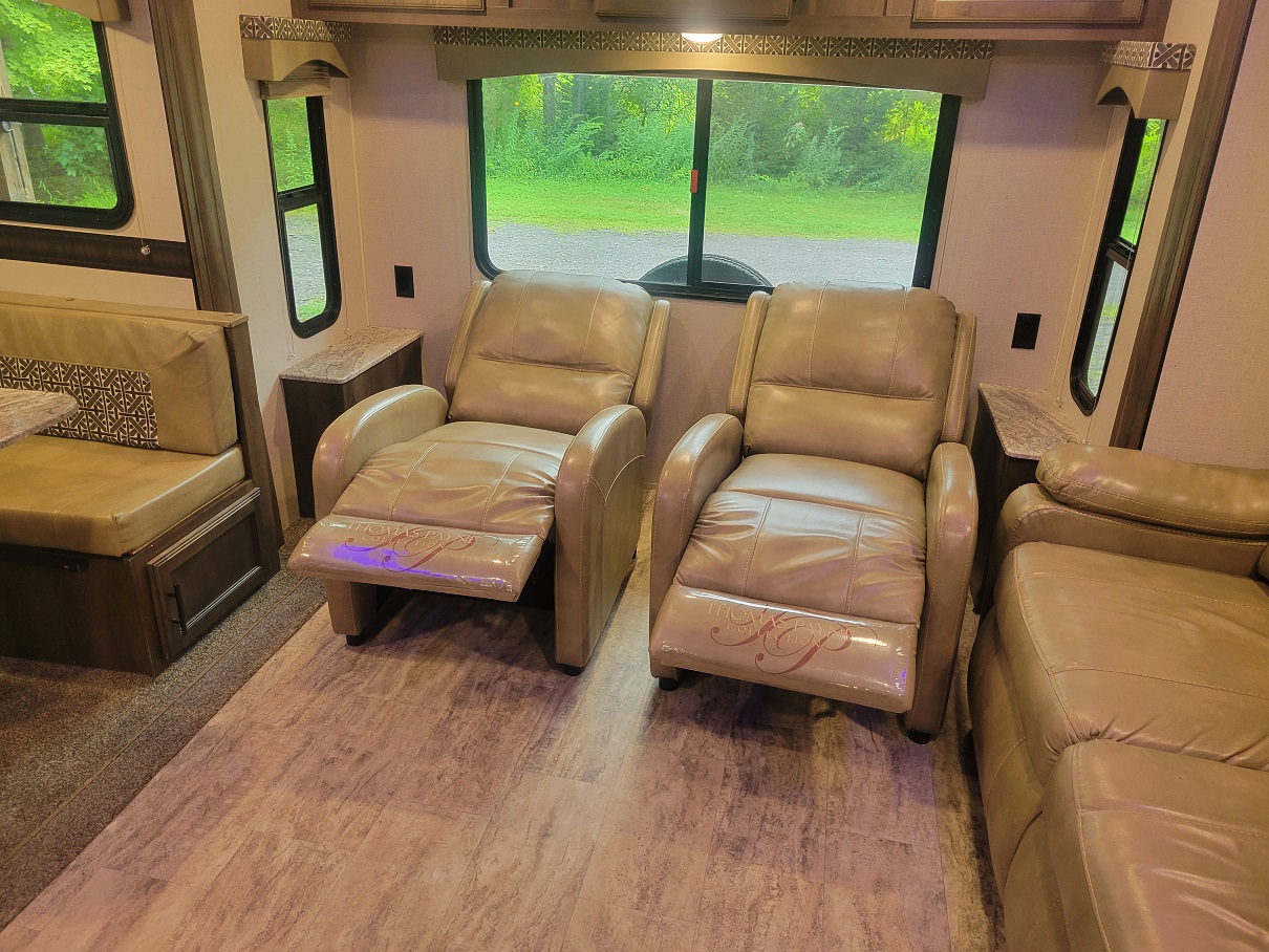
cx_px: 634
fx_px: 953
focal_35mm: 26
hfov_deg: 67.3
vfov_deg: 53.1
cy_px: 476
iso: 200
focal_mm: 5.4
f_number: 1.8
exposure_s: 1/60
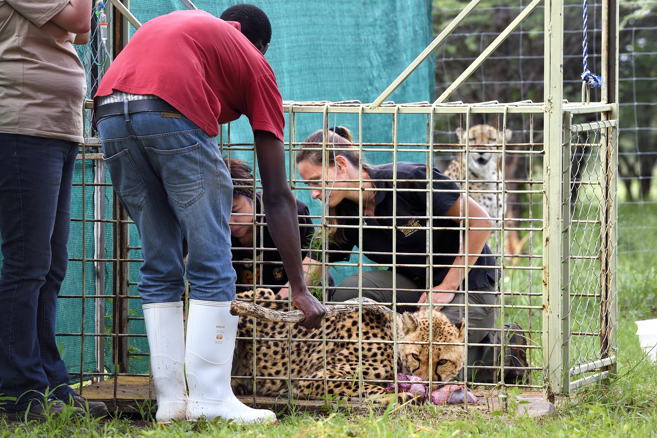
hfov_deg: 10.3
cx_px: 328
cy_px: 219
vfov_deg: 6.9
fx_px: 3649
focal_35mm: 200
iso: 400
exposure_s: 1/250
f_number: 7.1
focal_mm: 200
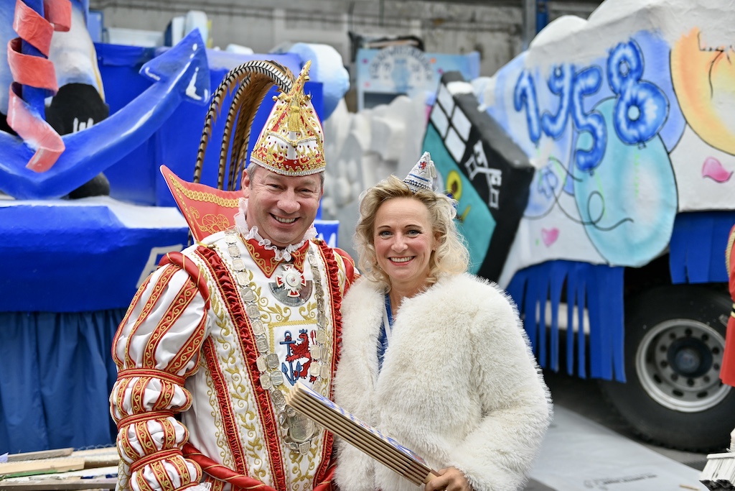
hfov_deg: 43.6
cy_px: 246
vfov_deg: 29.9
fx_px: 919
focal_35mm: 45
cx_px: 368
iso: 450
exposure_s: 1/100
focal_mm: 45
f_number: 2.8
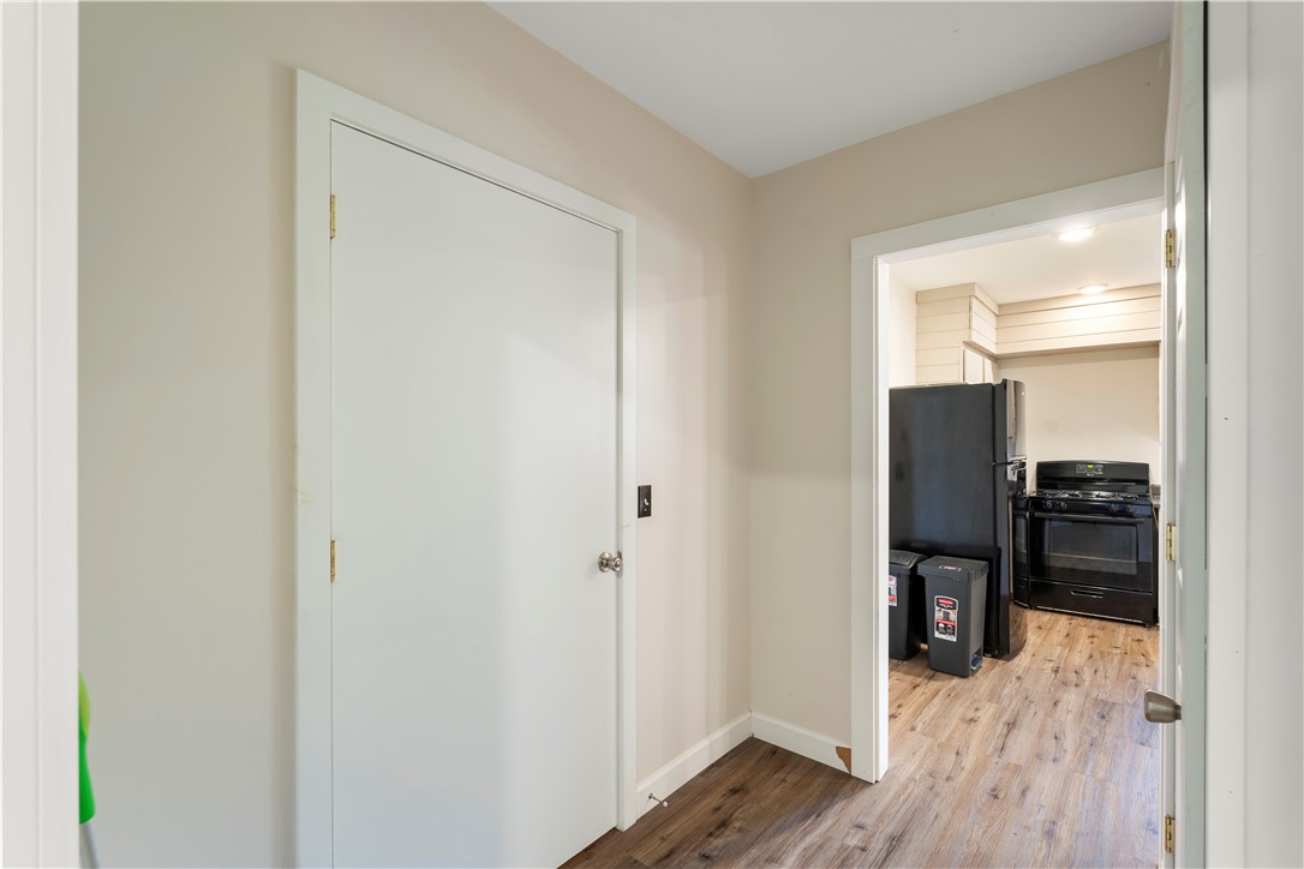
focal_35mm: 16
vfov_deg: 72.1
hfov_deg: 95.0
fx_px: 598
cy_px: 434
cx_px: 652
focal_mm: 16.5
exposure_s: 1
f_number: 8
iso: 400
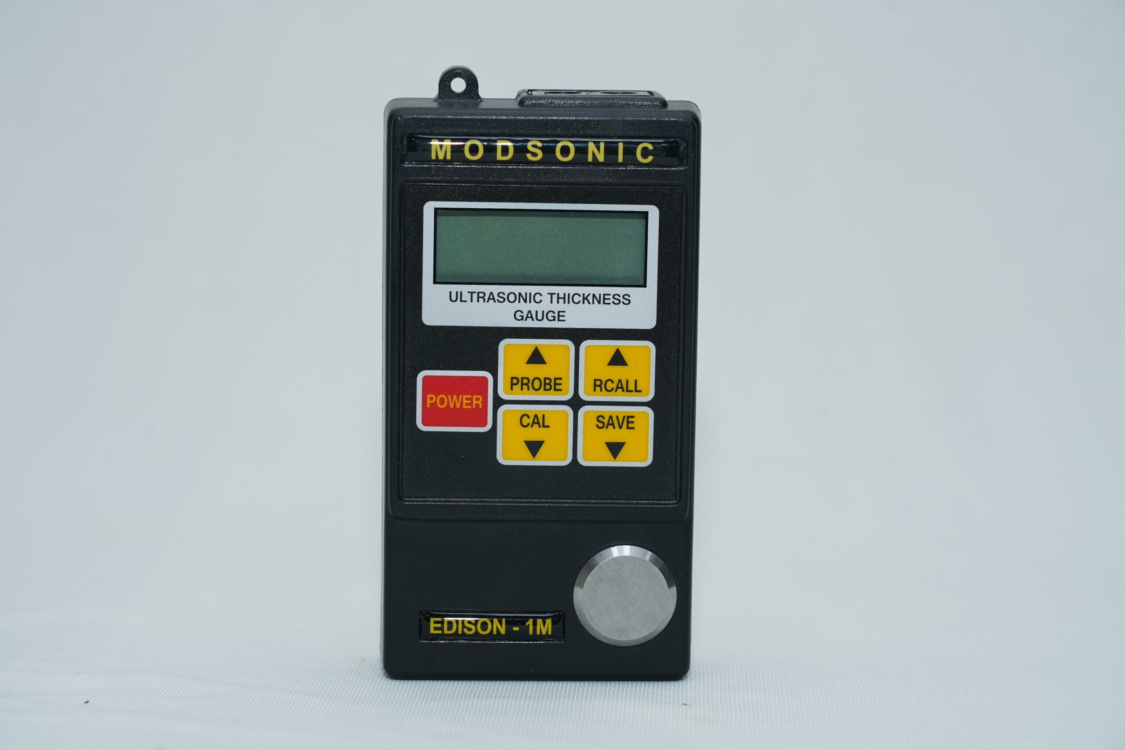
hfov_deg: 19.6
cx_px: 562
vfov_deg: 13.2
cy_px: 375
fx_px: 3250
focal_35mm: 104
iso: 400
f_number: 8
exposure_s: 1/100
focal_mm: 104
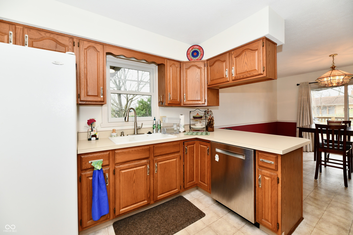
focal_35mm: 14
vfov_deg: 81.2
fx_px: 137
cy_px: 118
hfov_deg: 104.3
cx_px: 176
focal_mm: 14
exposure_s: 1/60
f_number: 6.3
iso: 640
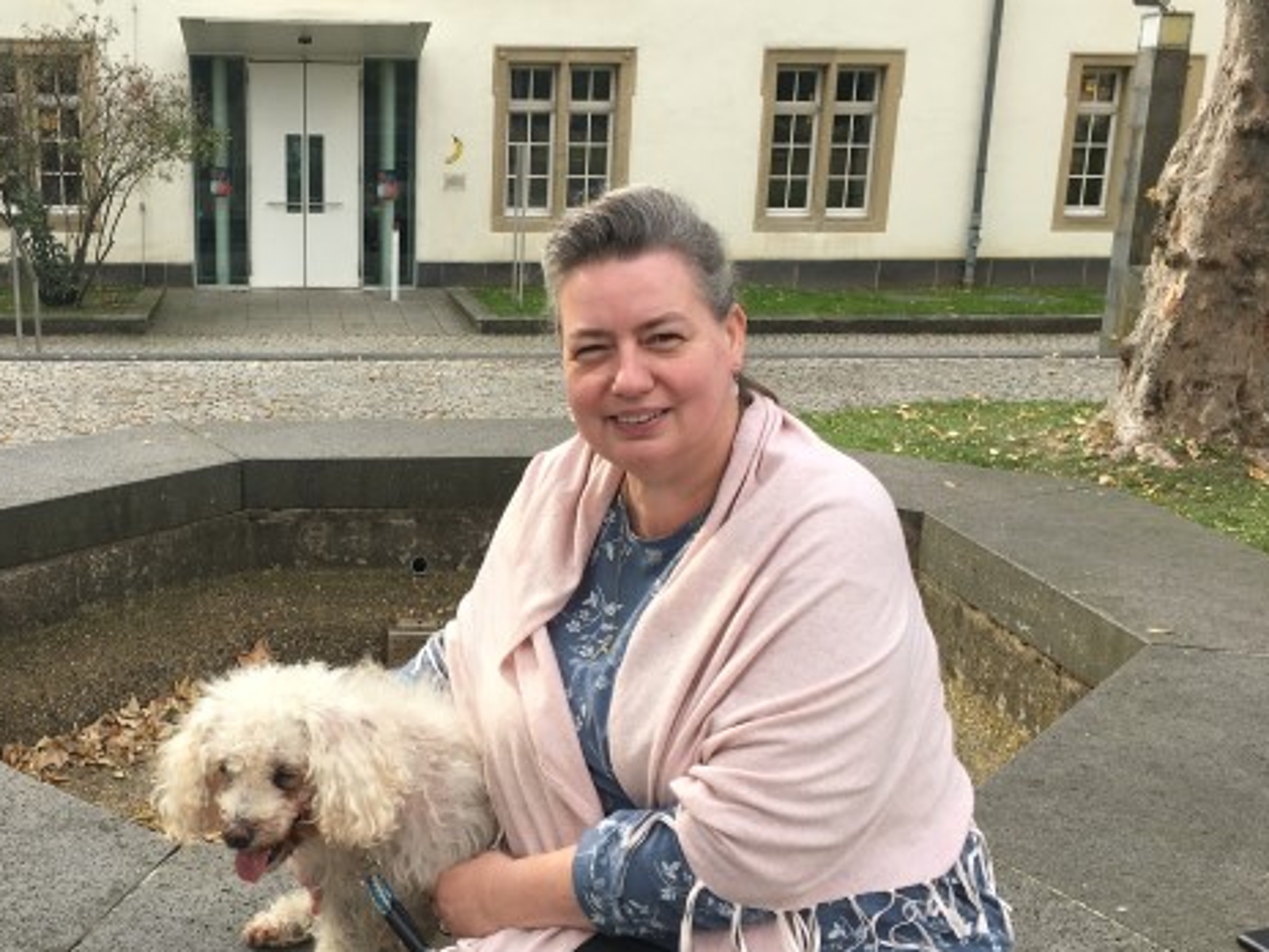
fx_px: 1466
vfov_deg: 35.9
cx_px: 408
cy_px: 523
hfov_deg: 46.0
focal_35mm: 40
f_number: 2.2
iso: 25
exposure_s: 1/353
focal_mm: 4.15
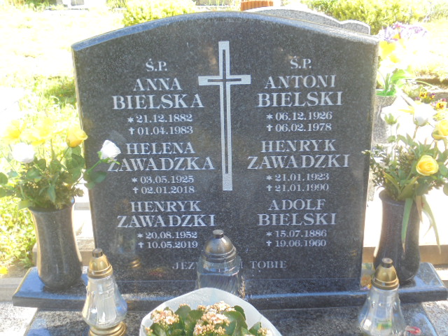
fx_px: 557
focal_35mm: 43
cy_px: 168
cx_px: 224
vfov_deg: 33.6
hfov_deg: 43.9
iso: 100
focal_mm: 7.8
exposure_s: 1/40
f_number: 4.5
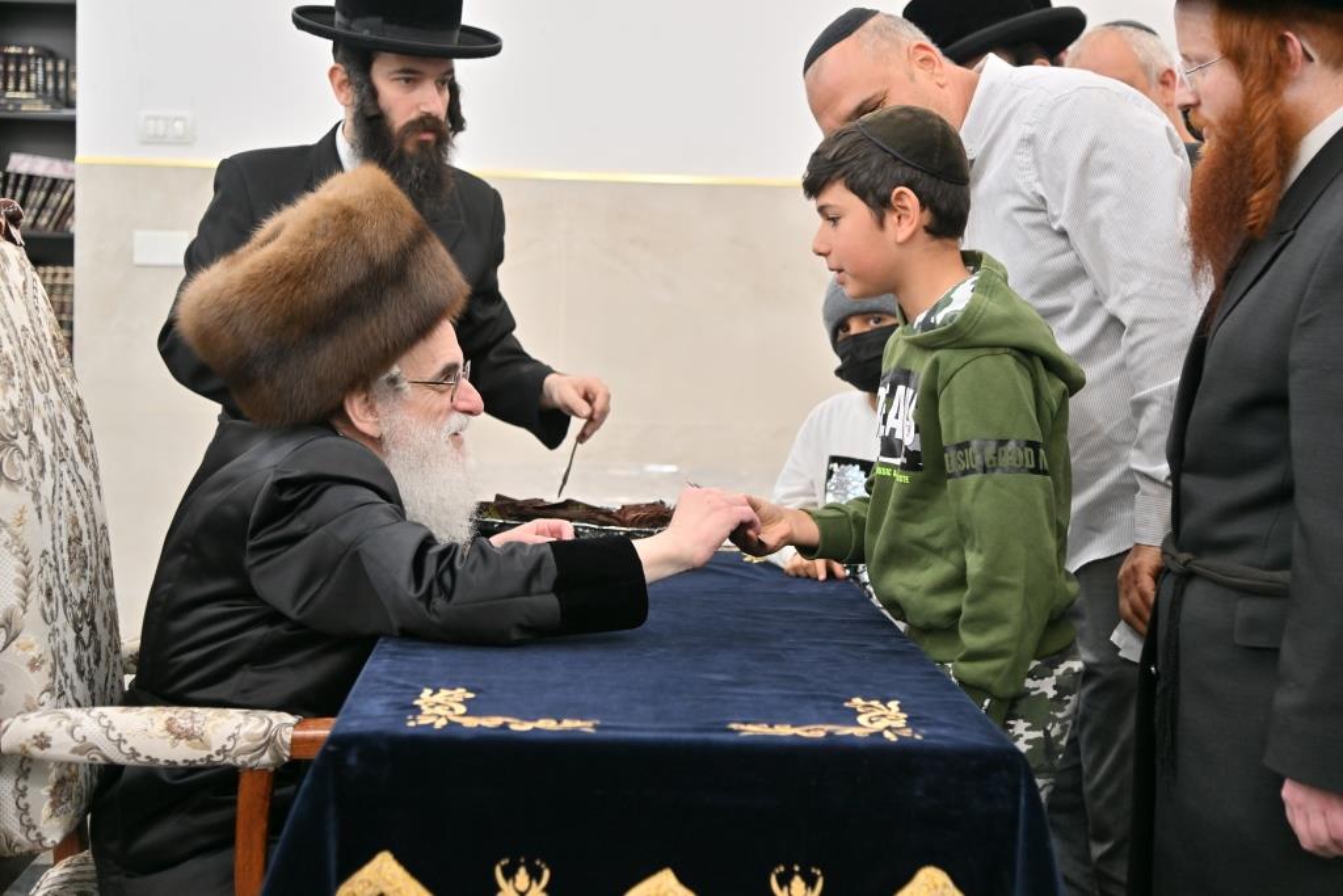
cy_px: 448
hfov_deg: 34.5
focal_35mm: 58
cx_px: 672
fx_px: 2164
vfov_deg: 23.4
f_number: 4
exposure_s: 1/100
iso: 320
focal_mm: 58
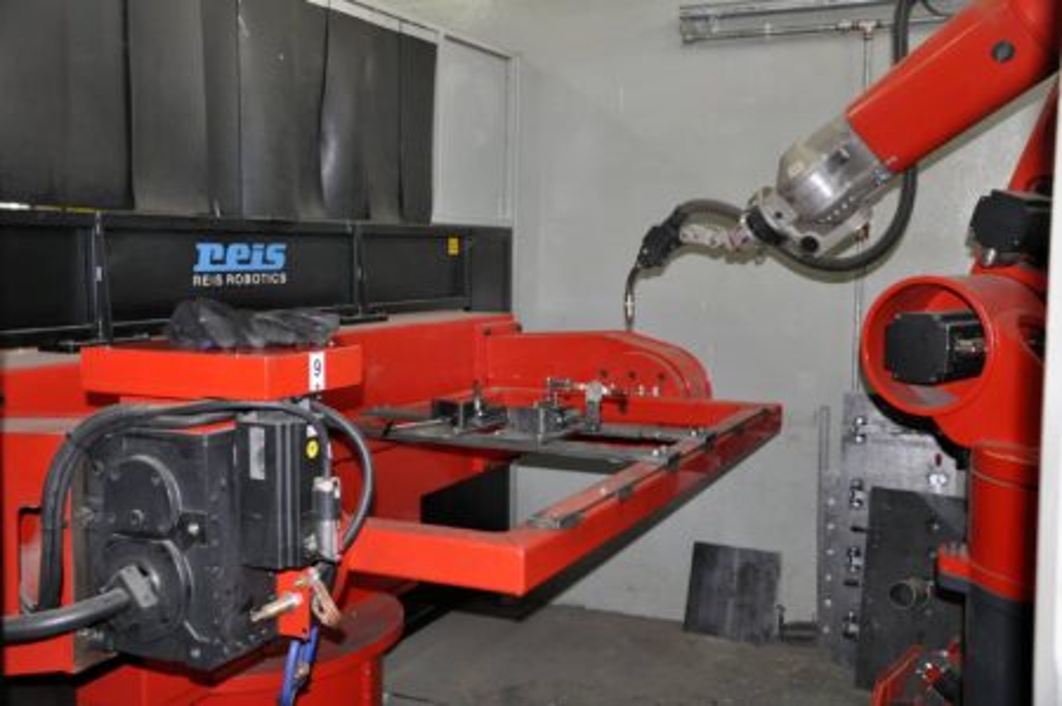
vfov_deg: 34.1
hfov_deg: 49.6
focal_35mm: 39
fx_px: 1149
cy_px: 353
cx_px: 531
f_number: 4
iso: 800
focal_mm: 26
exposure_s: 1/60
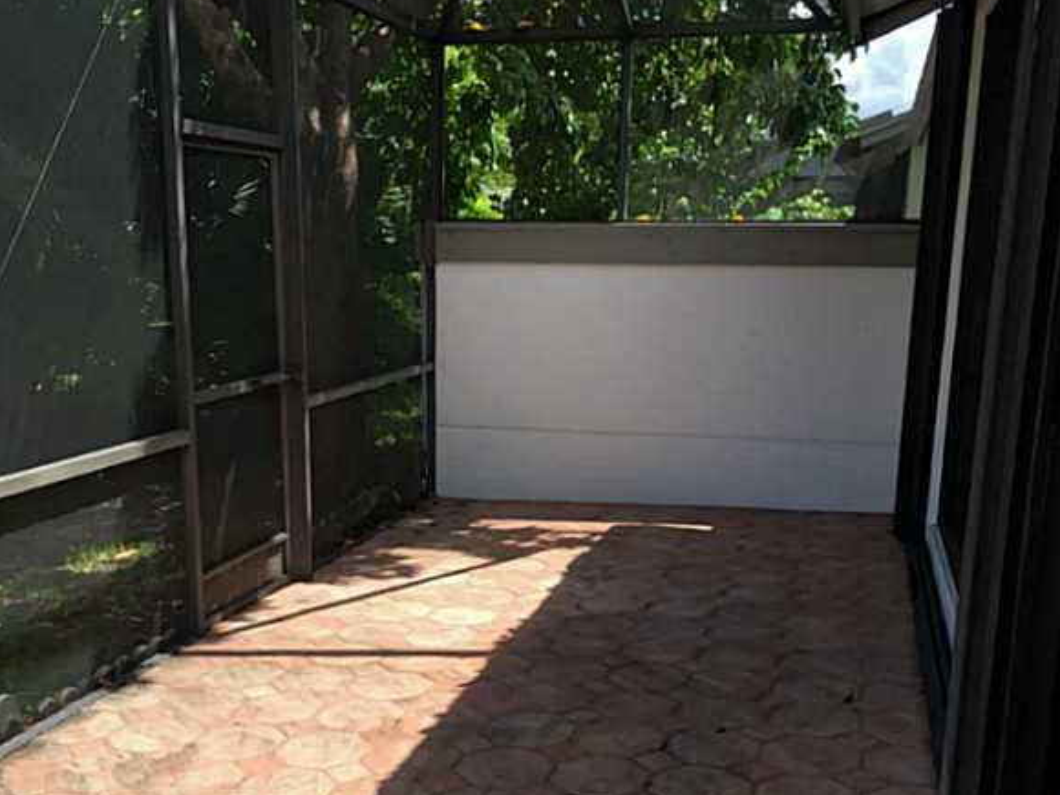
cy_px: 519
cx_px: 492
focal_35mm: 40
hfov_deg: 46.8
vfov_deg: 35.7
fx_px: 1225
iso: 32
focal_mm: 4.15
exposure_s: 1/581
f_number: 2.2
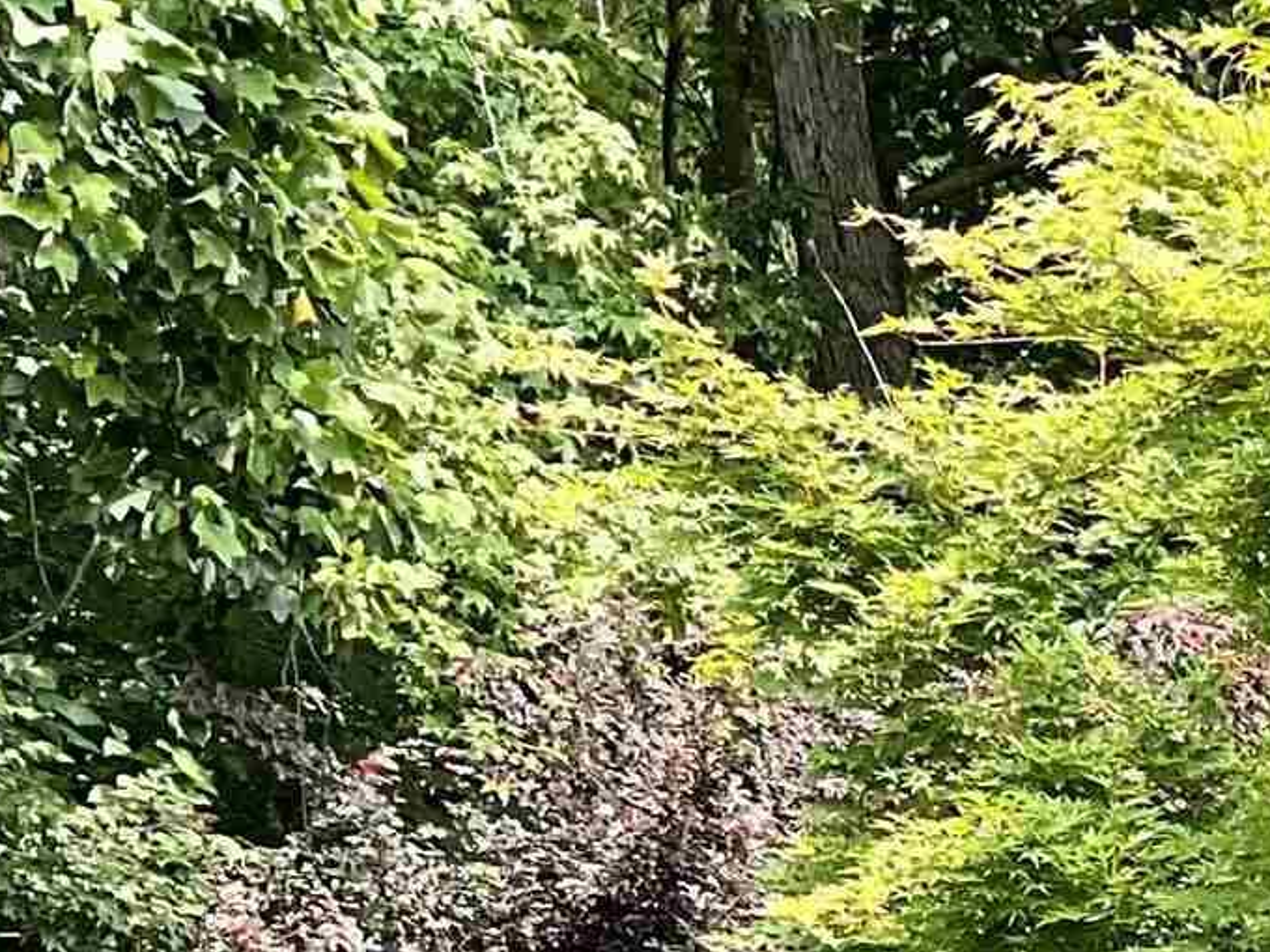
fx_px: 4806
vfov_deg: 10.3
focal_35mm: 131
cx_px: 2338
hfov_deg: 13.4
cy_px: 2029
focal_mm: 3
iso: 16
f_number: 1.8
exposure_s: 1/412
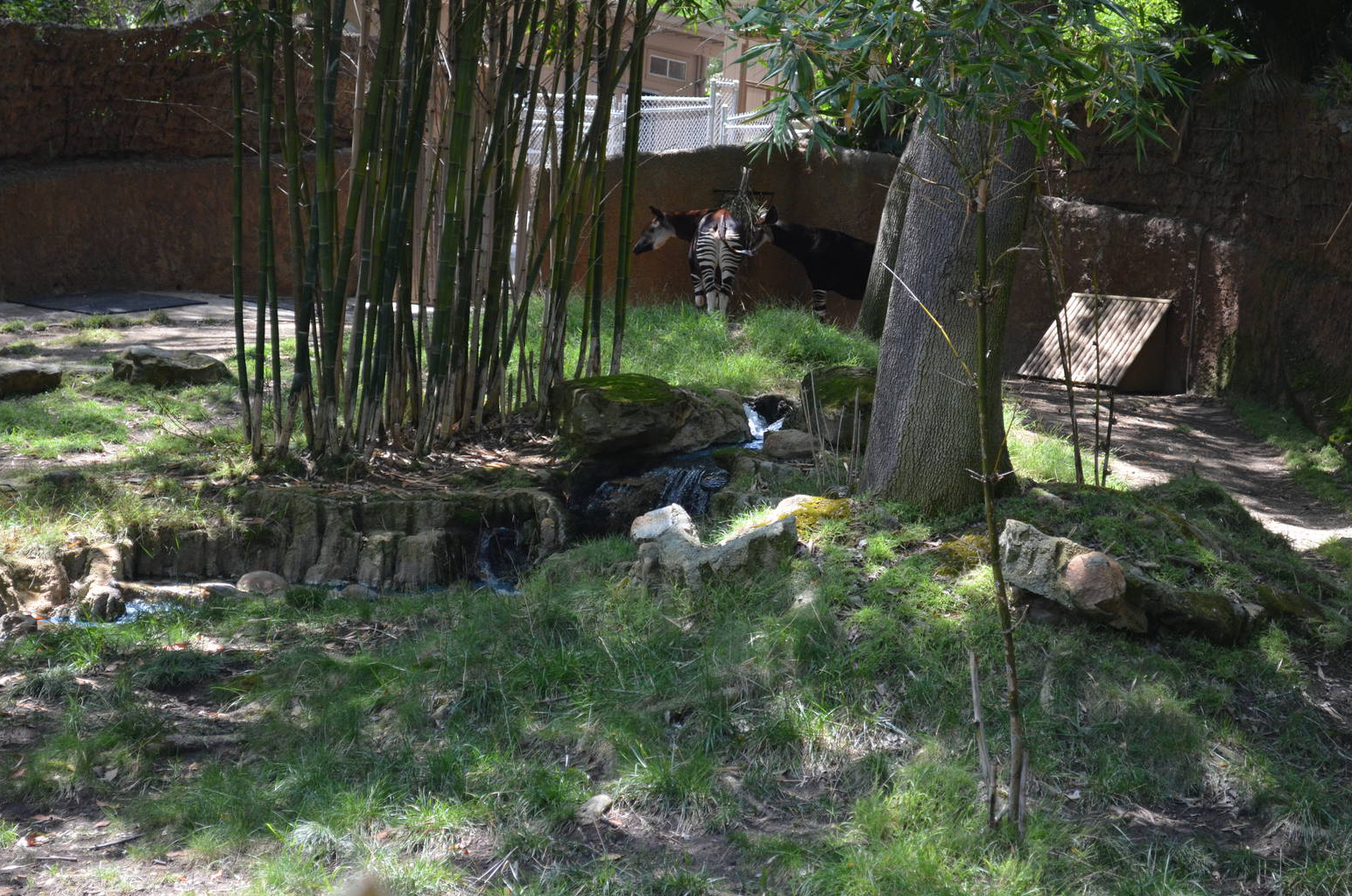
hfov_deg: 23.8
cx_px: 679
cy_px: 436
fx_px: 3205
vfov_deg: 15.9
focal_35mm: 86
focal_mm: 55
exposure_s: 1/500
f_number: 5.6
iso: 1000
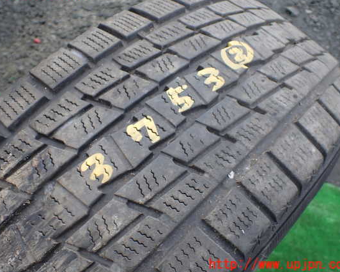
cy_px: 129
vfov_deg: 44.6
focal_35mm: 33
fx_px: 332
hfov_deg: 54.2
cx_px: 162
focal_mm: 5.4
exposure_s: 1/200
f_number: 2.3
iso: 100
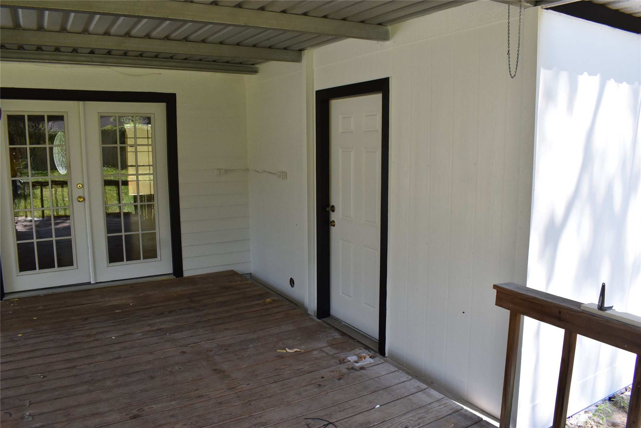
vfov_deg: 47.9
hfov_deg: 67.4
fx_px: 481
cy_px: 214
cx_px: 320
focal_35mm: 27
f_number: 8
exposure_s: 1/250
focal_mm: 18
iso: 400
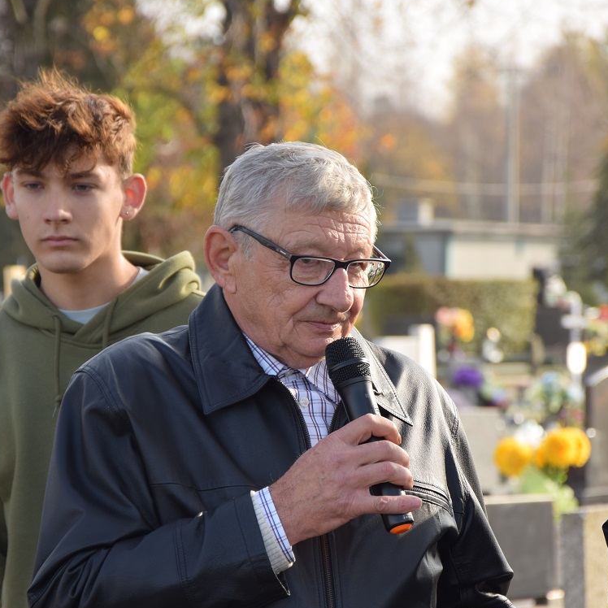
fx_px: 4266
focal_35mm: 215
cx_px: 293
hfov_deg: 8.2
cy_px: 425
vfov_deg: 8.1
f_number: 5.6
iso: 100
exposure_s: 1/160
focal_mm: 105
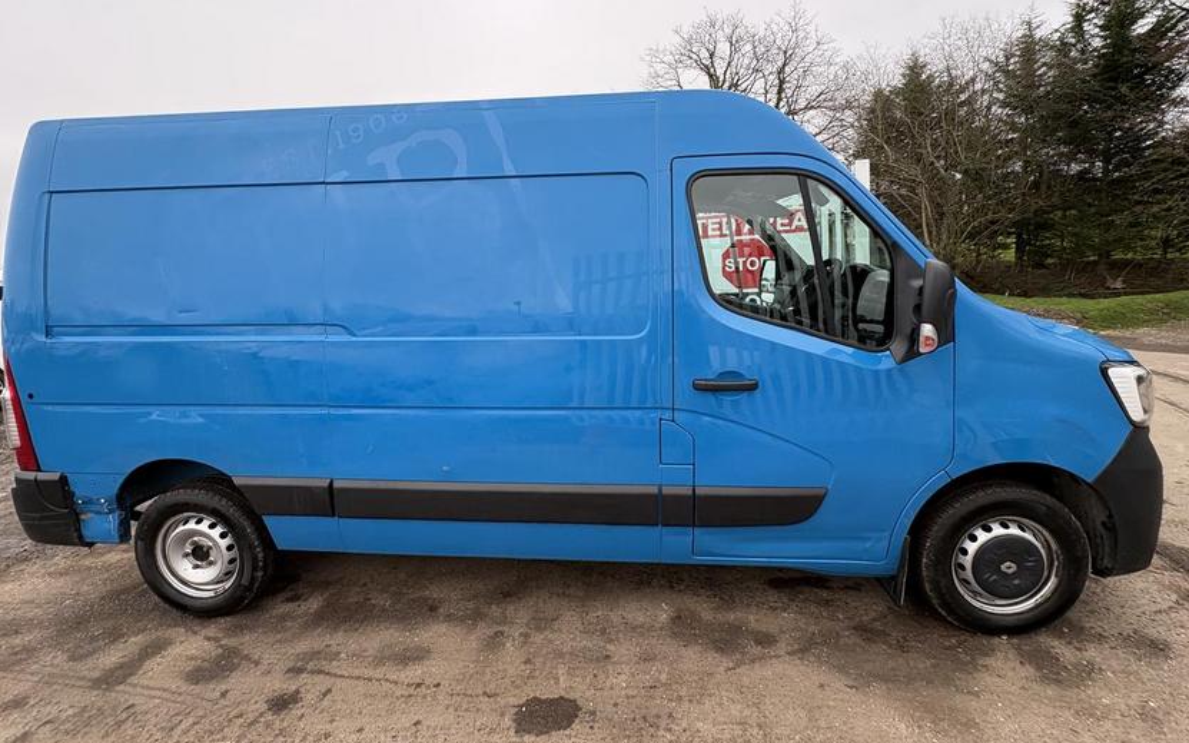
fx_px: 518
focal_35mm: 16
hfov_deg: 97.8
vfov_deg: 70.8
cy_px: 318
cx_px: 594
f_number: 2.2
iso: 50
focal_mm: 2.22
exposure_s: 1/349
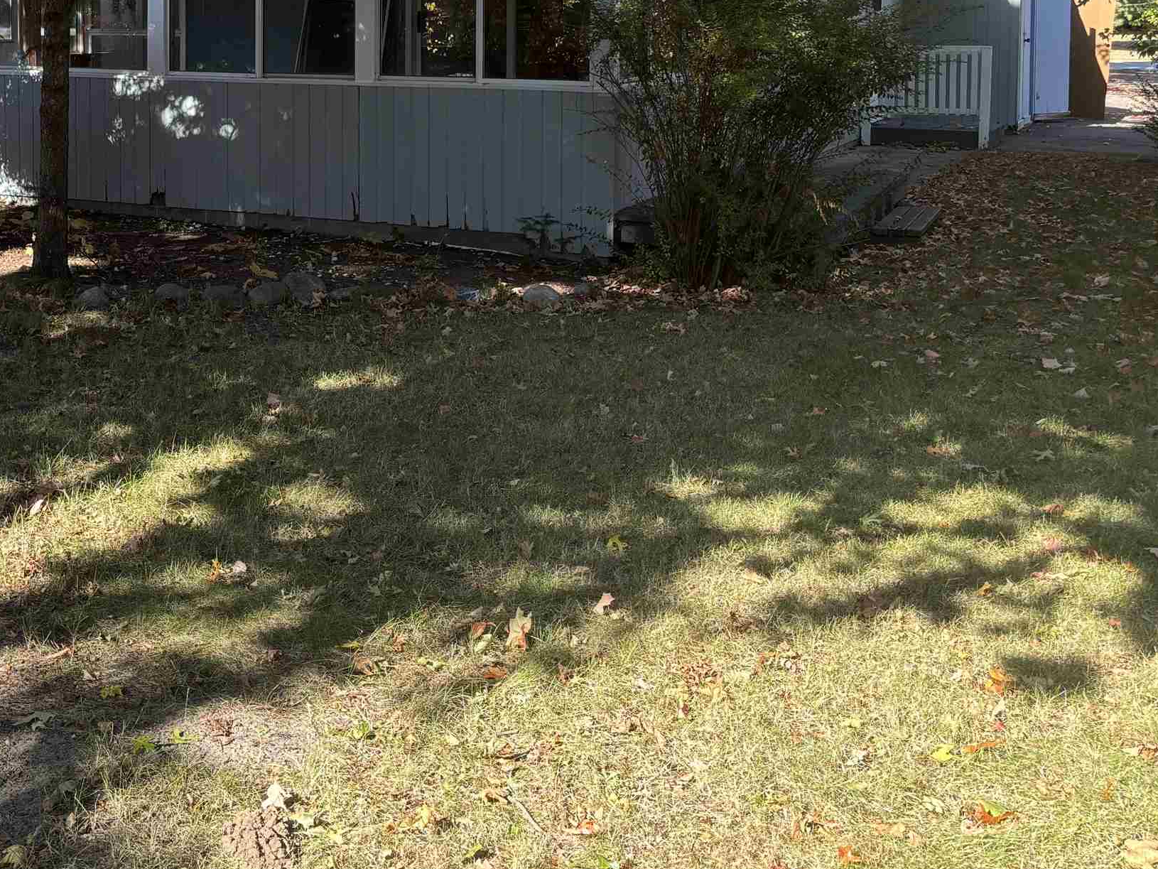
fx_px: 1639
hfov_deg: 37.4
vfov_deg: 28.4
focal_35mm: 49
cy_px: 72
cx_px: 222
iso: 50
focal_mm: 5.96
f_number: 1.6
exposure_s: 1/321
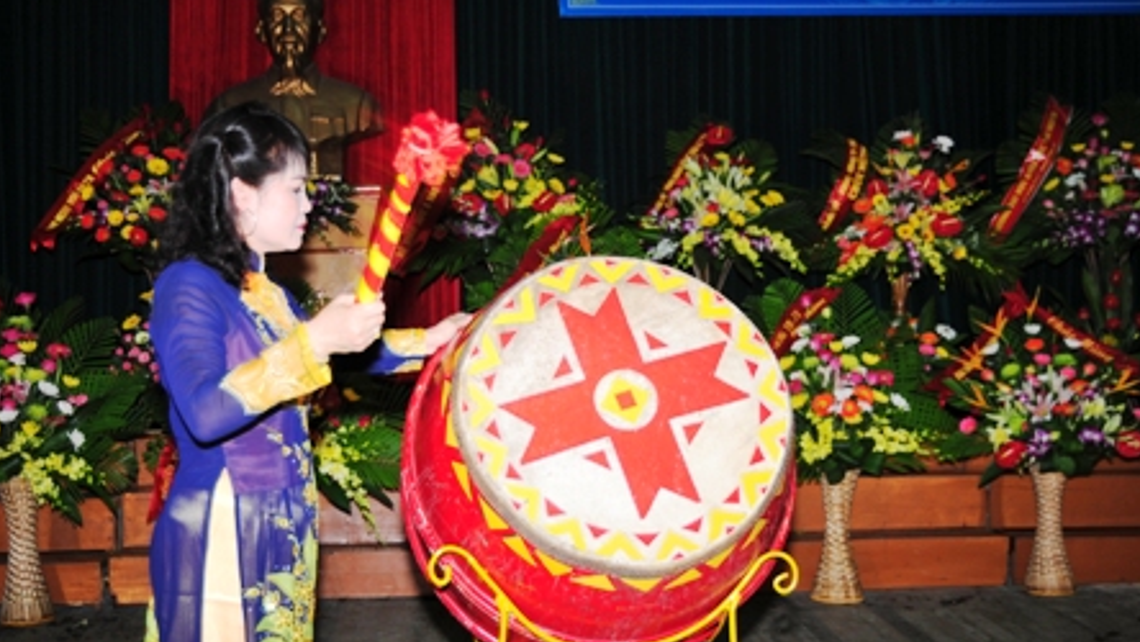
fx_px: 1633
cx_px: 571
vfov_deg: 22.2
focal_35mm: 54
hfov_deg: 38.5
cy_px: 331
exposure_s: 1/60
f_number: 5
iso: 200
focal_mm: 34
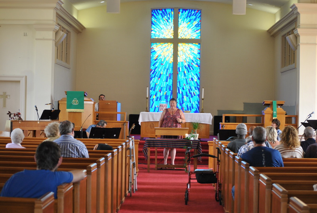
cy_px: 106
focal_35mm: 82
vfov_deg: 16.6
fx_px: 728
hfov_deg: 24.6
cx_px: 158
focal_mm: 55
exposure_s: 1/30
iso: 280
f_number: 4
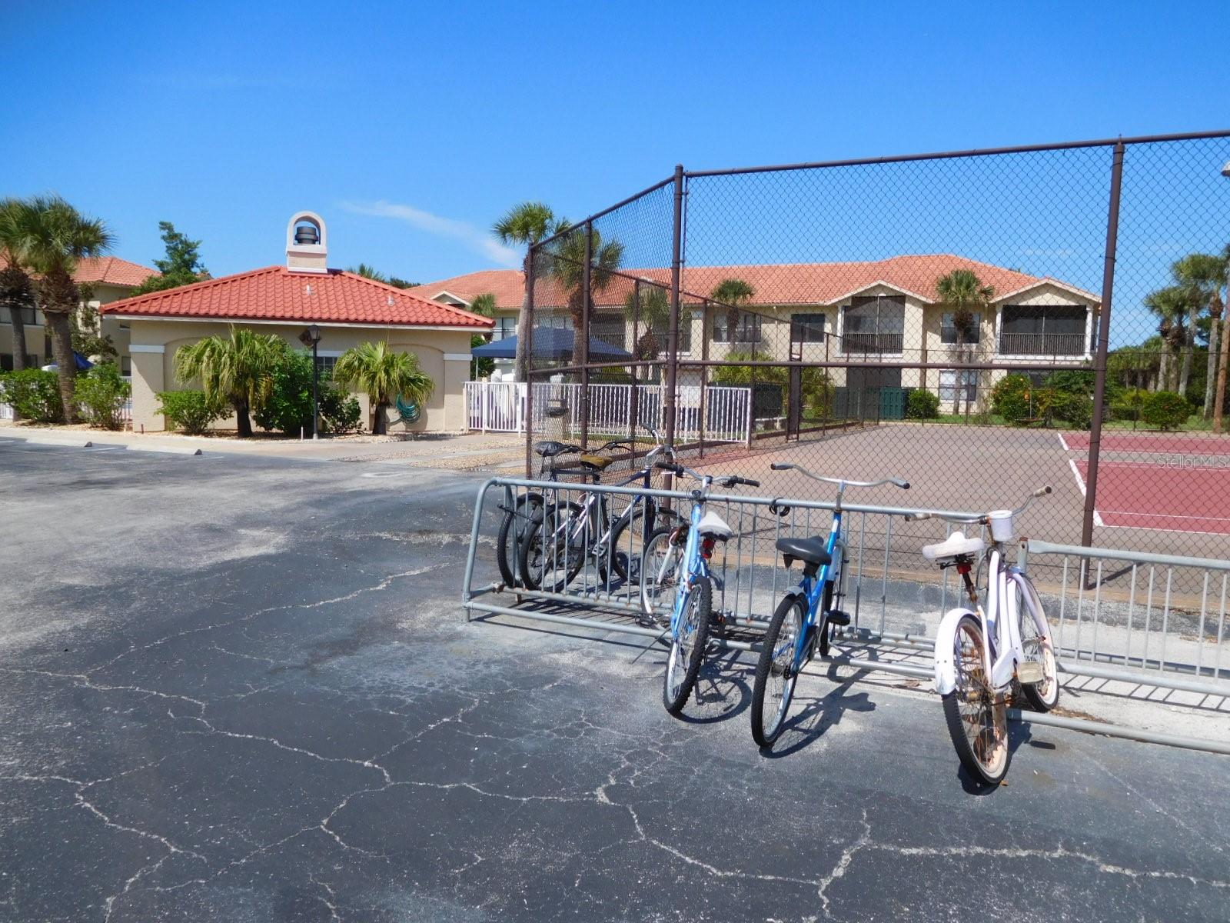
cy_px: 462
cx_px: 615
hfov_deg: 69.4
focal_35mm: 25
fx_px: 888
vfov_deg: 54.9
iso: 125
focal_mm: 4.5
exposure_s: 1/1250
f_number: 3.4
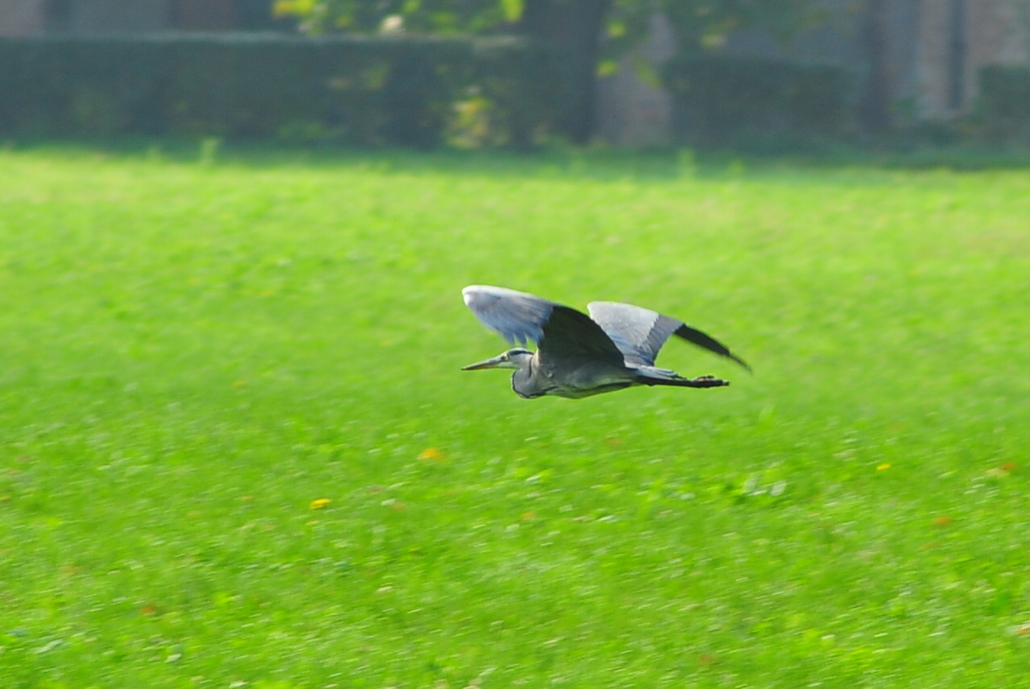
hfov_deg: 6.9
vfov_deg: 4.6
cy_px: 344
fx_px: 8591
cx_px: 515
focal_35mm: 300
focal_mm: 300
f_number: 8
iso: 250
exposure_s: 1/250
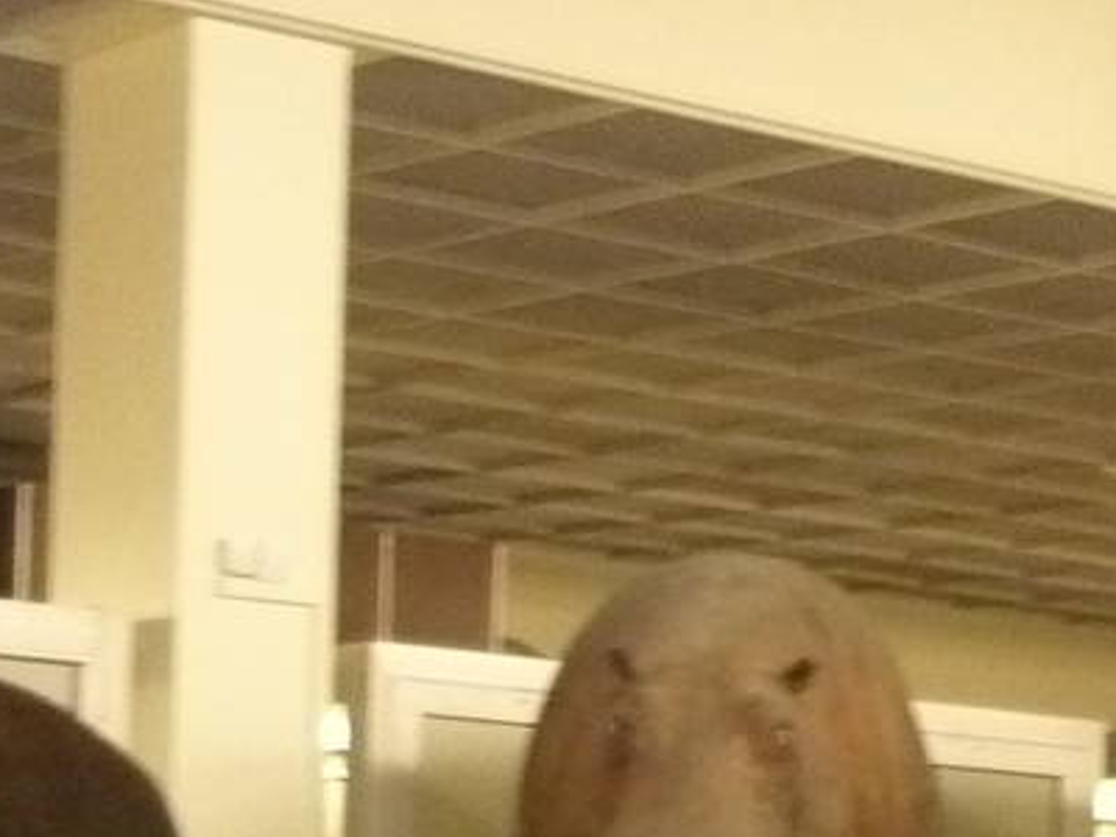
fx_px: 4256
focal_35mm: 132
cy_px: 1269
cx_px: 1083
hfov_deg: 14.7
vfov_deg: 10.8
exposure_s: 1/30
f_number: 2.8
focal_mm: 5.5
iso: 640
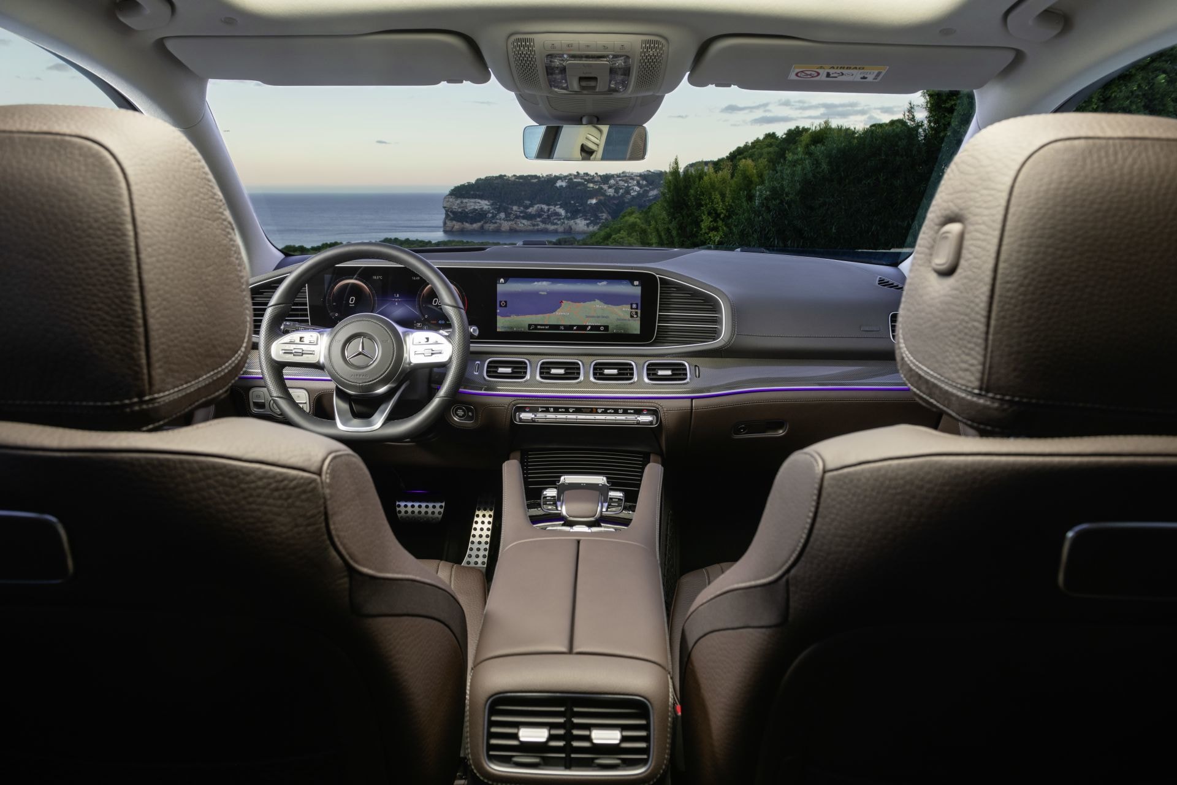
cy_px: 392
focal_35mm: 24
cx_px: 588
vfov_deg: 53.1
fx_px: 785
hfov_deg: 73.7
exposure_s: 1/30
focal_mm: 24
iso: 200
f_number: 8
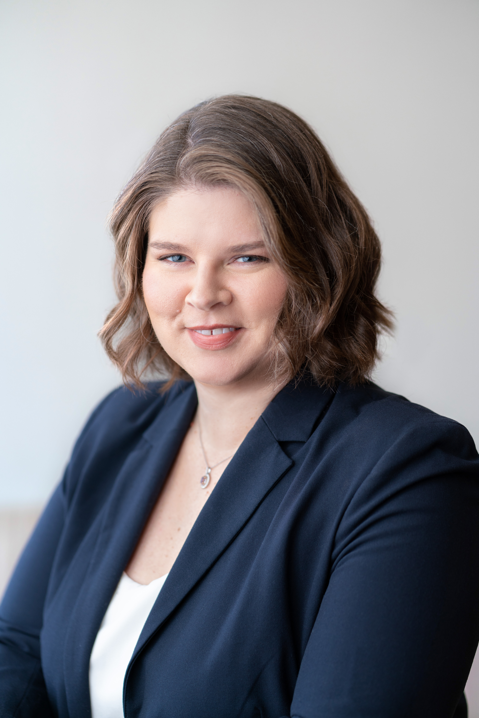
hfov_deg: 16.1
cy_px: 359
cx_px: 240
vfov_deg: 23.9
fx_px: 1696
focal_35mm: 85
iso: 400
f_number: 2.5
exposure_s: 1/125
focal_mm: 85
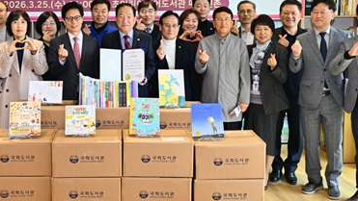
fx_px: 418
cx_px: 130
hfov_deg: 45.9
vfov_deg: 26.9
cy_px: 63
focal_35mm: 44
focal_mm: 24
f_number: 4
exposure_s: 1/161
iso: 320
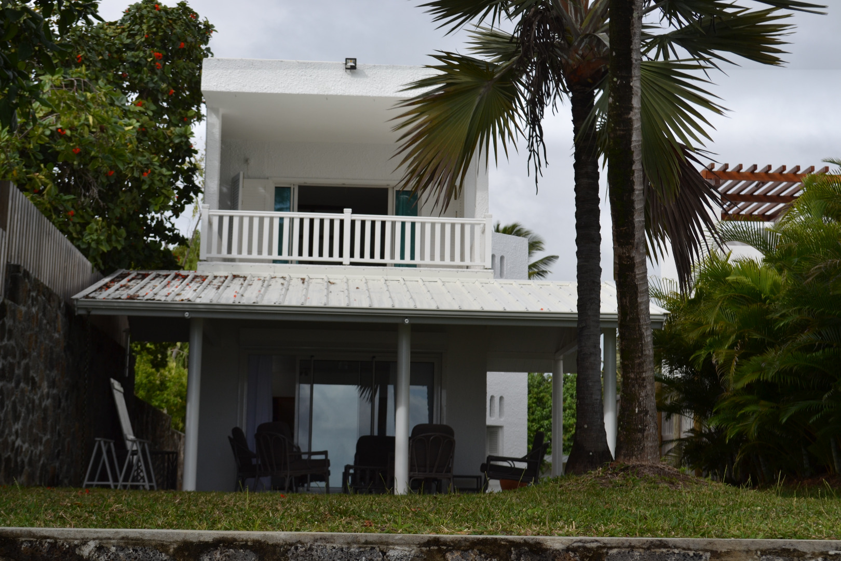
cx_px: 420
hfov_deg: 31.9
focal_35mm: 63
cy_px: 280
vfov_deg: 21.6
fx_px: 1472
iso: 100
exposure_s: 1/250
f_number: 8
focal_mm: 42
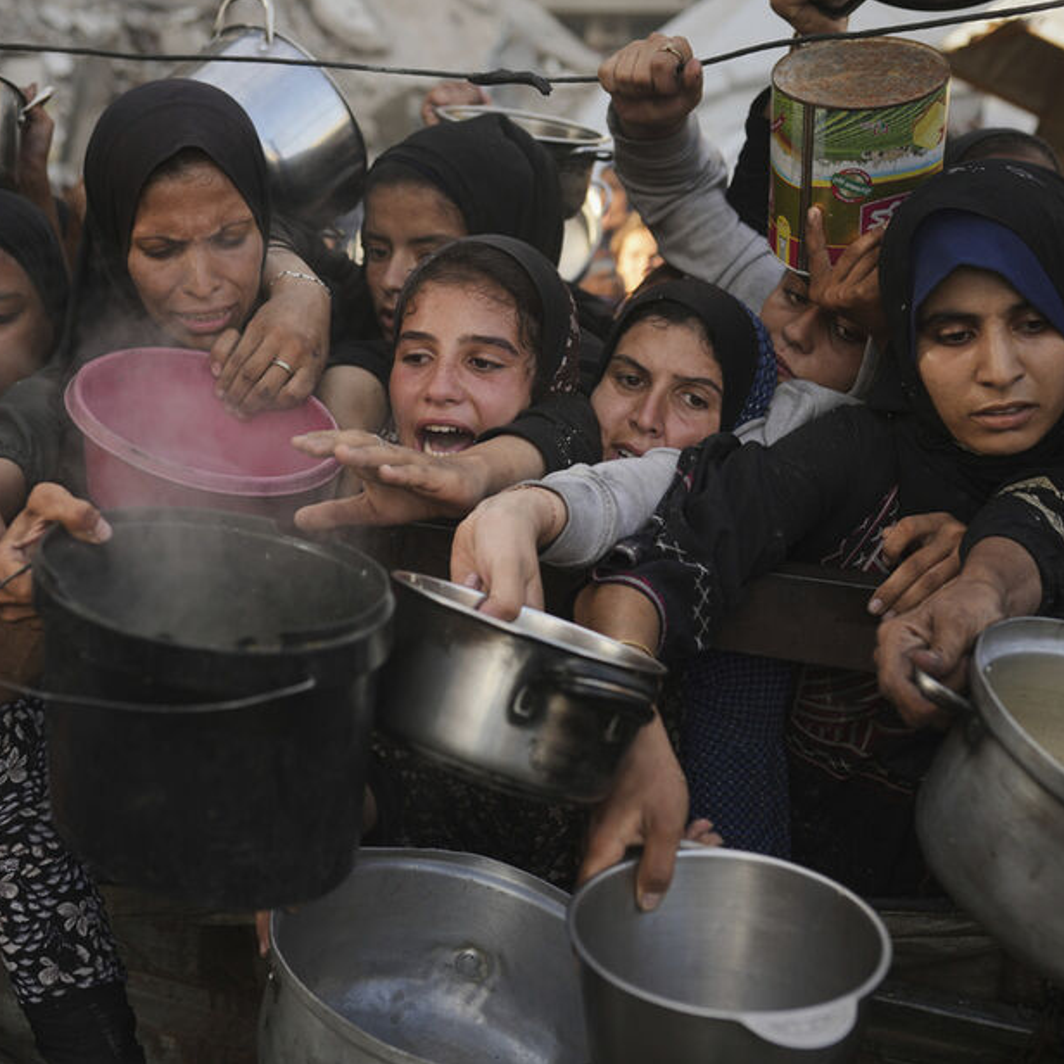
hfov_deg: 37.3
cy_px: 531
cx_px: 380
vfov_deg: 37.6
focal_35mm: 45
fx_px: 1565
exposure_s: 1/400
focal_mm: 35
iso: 160
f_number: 2.8
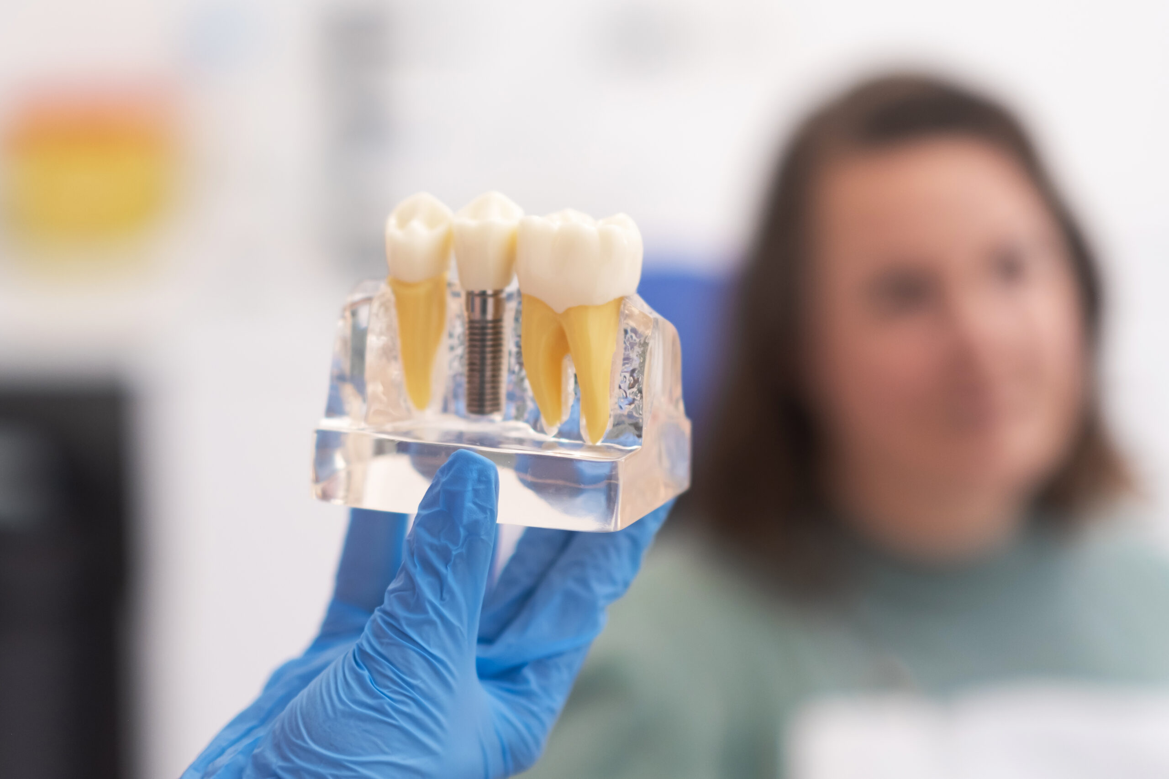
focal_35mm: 84
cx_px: 584
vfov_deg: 16.3
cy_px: 390
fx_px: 2728
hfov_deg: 24.2
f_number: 1.4
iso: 640
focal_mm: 56
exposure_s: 1/100
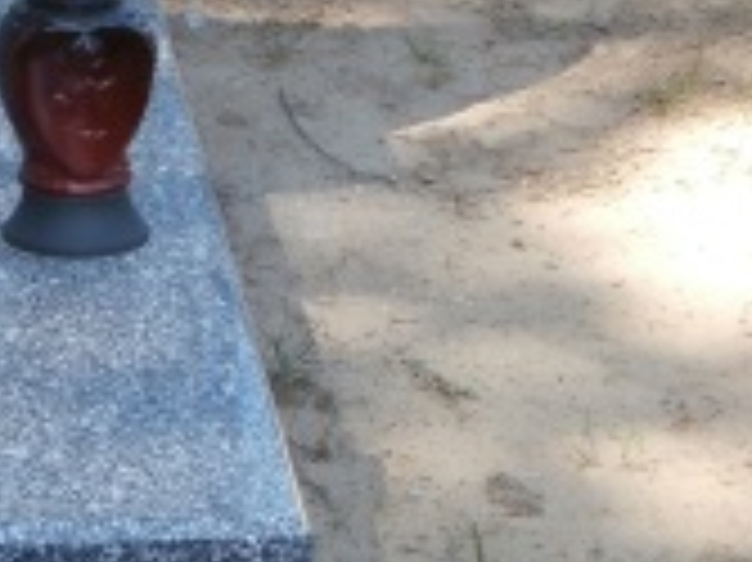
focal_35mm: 219
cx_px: -239
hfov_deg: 8.9
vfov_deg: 6.8
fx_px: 4754
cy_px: 72
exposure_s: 1/160
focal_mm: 10.11
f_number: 4.5
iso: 100
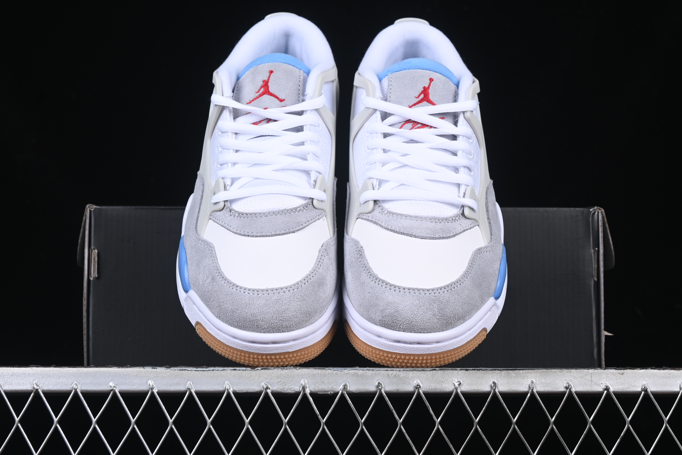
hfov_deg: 27.0
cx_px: 341
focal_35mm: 75
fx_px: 1421
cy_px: 228
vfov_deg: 18.2
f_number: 8
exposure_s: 1/80
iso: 160
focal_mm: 50
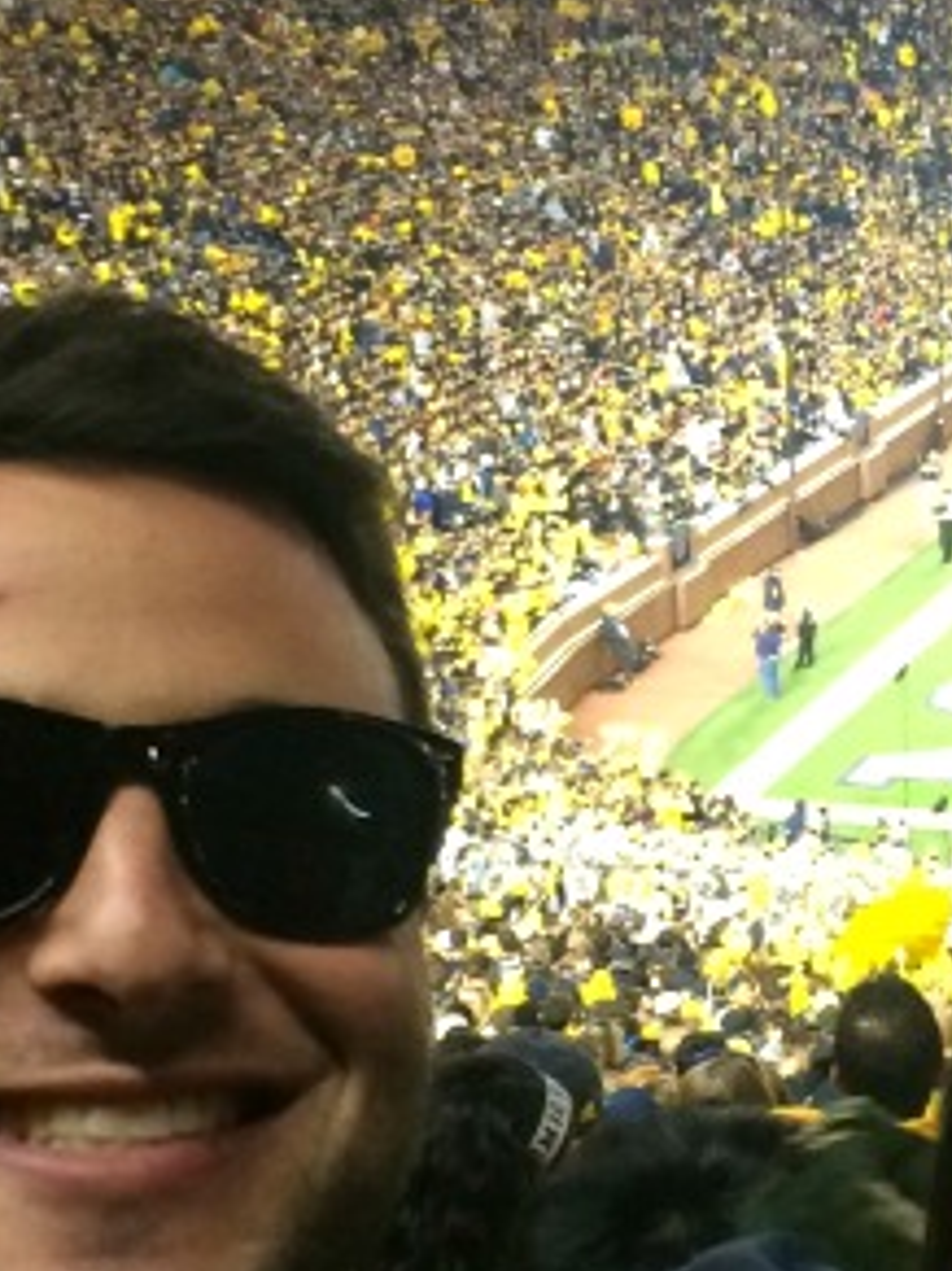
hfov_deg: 14.7
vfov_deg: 19.8
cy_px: 843
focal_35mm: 99
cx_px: 904
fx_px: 3633
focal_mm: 4.12
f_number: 2.2
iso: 160
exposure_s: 1/30
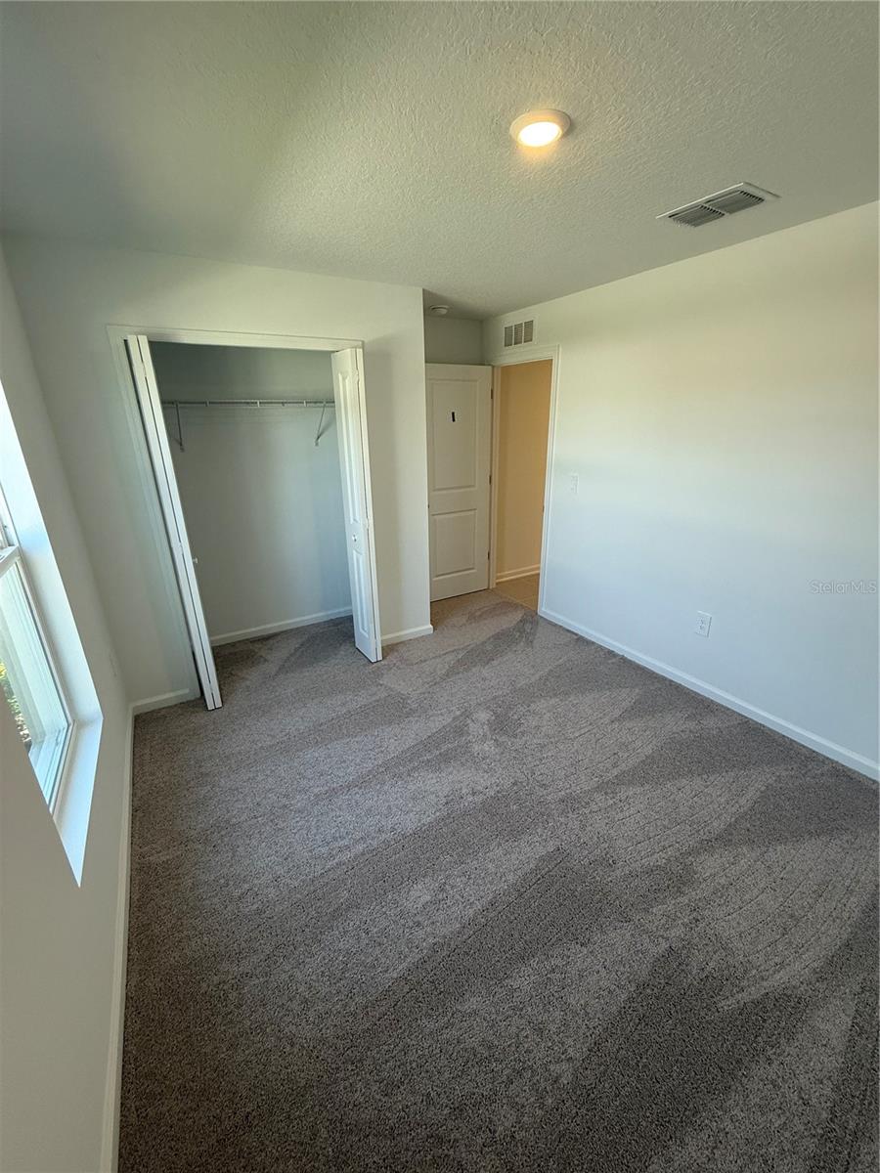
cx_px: 440
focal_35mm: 14
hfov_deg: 85.7
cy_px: 586
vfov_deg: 102.1
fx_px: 475
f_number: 2.2
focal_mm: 2.22
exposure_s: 1/120
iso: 125
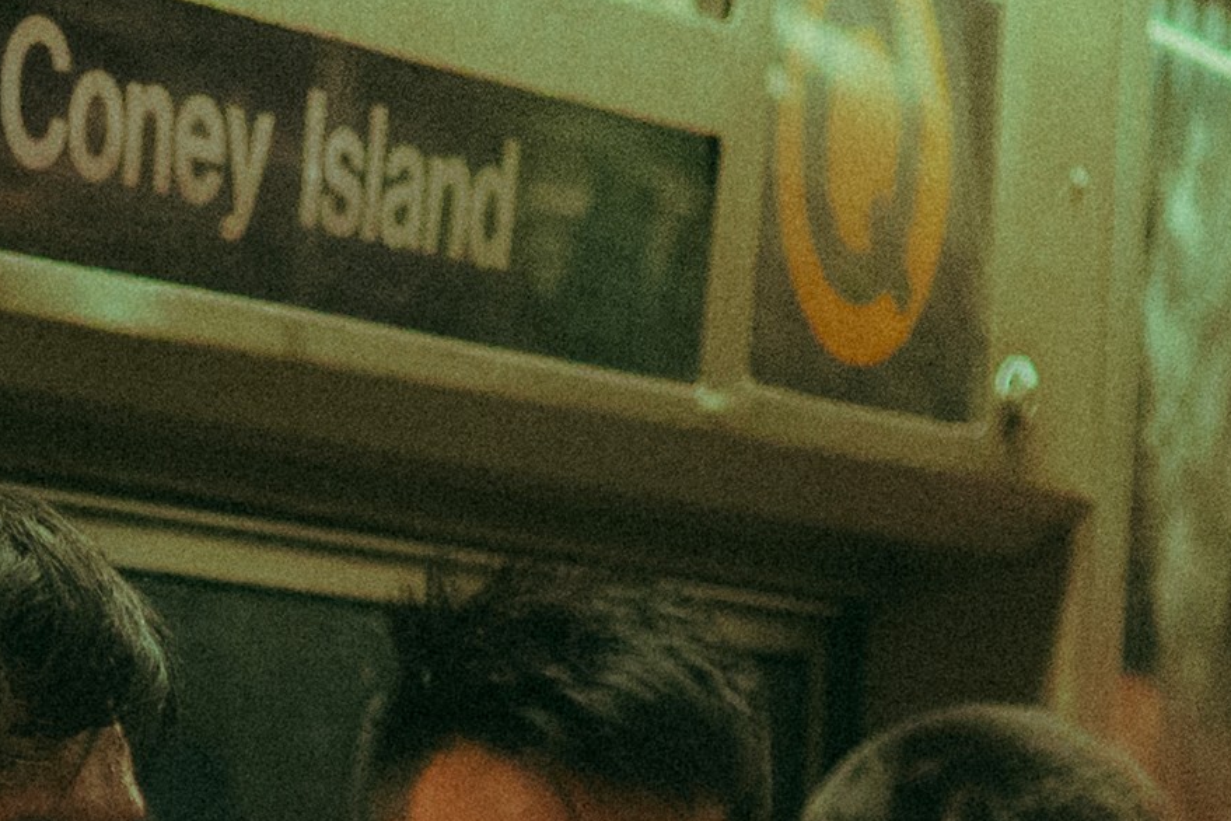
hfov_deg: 8.6
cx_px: 140
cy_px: 1320
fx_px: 8172
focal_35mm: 239
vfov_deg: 5.7
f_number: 1.8
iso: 4000
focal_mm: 35
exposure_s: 1/100
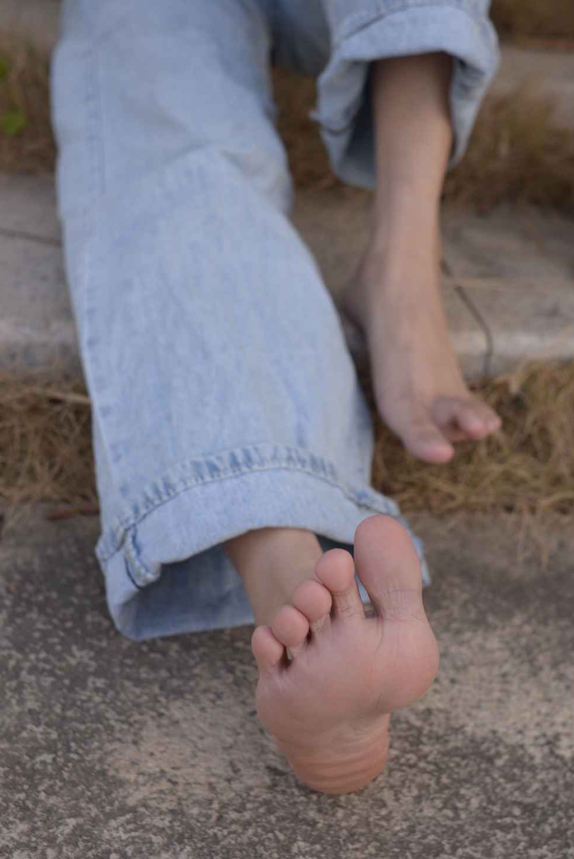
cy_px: 449
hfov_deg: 31.1
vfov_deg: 45.4
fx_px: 1027
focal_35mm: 43
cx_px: 341
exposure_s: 1/100
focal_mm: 35
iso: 125
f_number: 5.6
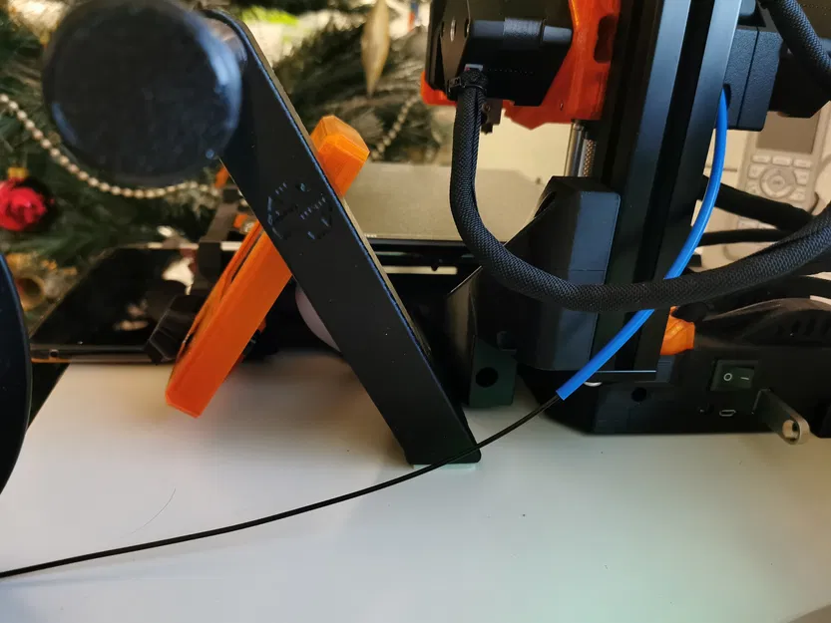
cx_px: 416
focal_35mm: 27
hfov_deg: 65.3
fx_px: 648
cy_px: 312
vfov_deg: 51.4
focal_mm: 5.56
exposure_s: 1/20
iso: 800
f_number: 1.6
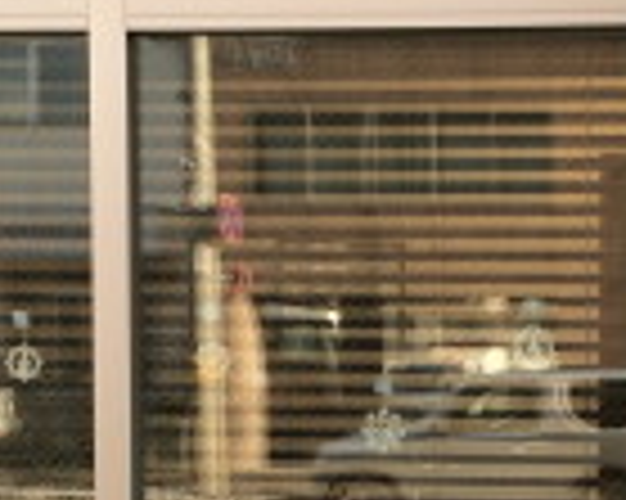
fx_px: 1759
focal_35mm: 95
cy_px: 475
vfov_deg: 15.9
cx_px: 608
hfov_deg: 19.7
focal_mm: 4.12
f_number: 2.2
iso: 32
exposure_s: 1/205
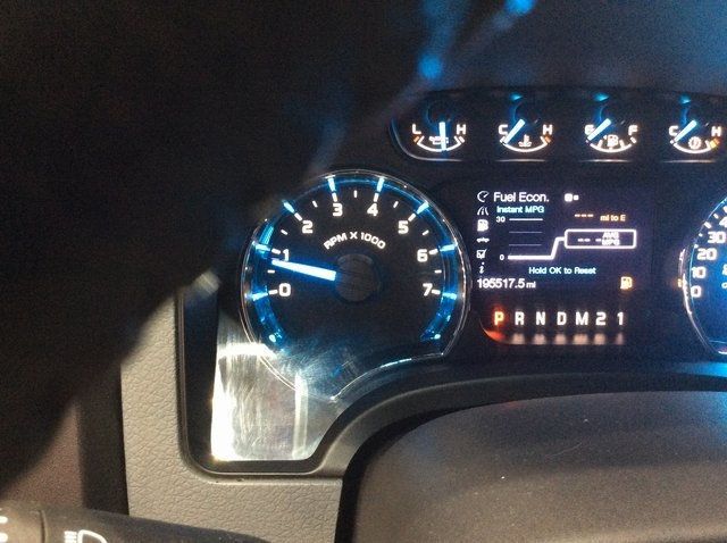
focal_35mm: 32
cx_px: 364
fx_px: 671
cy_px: 272
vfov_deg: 44.1
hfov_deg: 56.9
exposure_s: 1/15
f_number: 2.4
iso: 250
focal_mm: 3.3
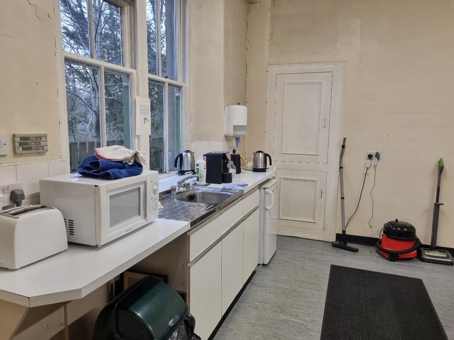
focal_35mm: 26
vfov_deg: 53.1
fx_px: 341
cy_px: 170
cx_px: 227
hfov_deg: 67.3
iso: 100
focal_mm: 5.4
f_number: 1.8
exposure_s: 1/100
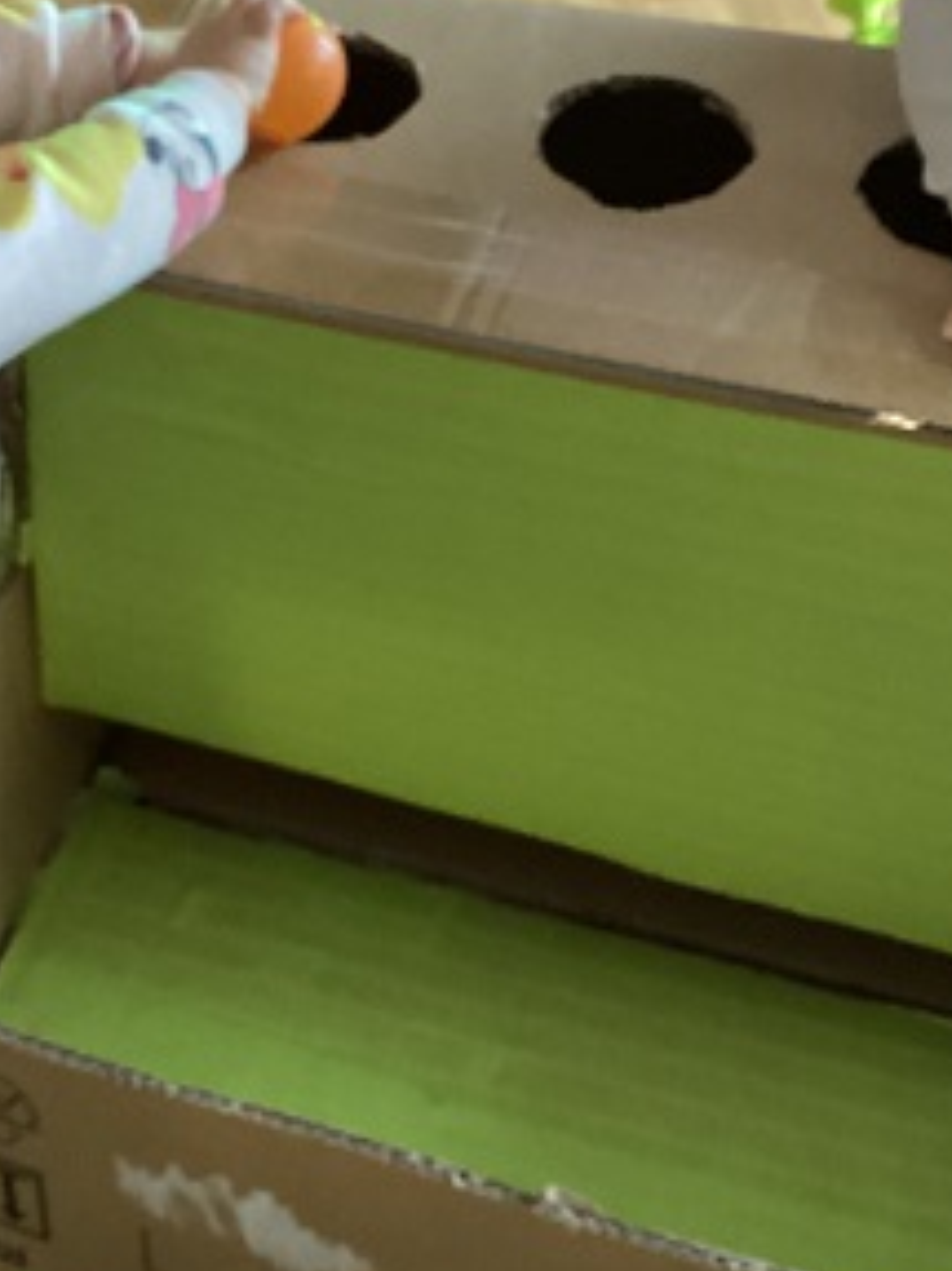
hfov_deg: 26.6
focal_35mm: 54
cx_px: 219
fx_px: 1982
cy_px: 452
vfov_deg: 35.3
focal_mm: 3.3
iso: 400
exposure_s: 1/25
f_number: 2.4
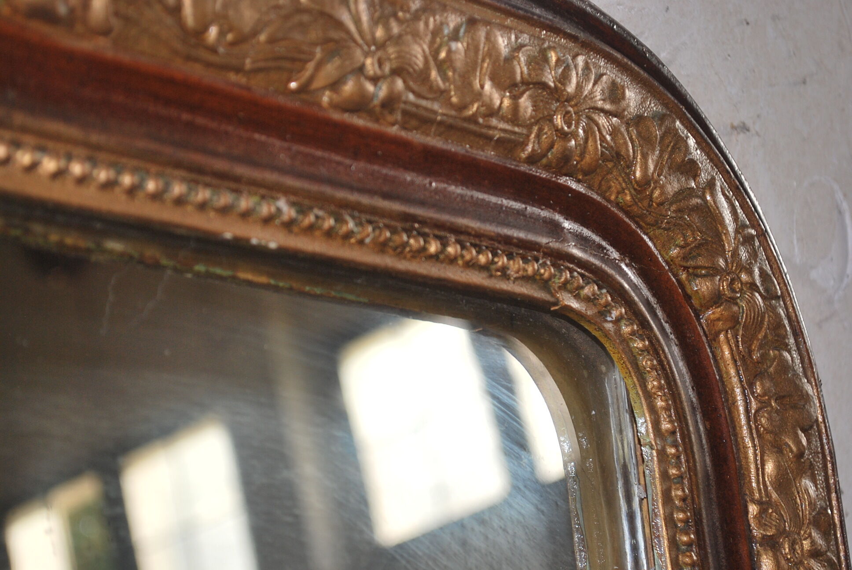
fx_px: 1955
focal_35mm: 82
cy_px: 285
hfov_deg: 24.6
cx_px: 426
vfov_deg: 16.6
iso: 200
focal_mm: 55
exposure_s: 1/80
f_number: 5.6
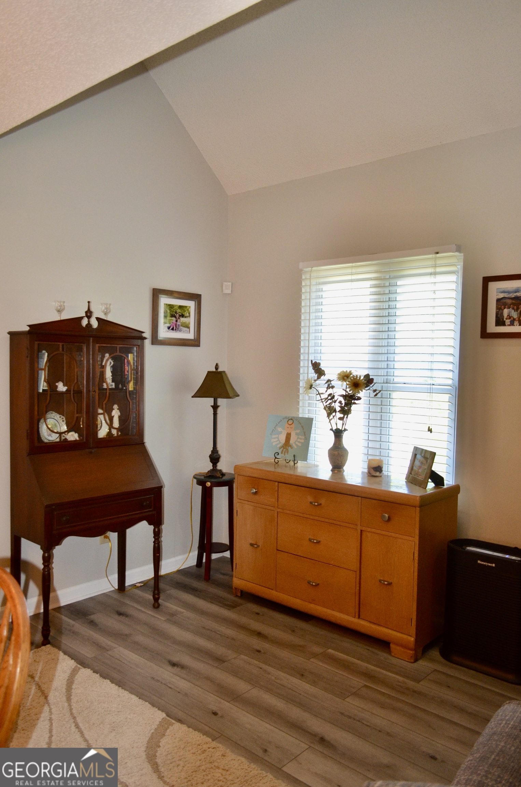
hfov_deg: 47.7
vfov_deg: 67.5
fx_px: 589
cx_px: 260
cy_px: 394
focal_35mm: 27
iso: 1000
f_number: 3.5
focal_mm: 18
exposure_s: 1/60
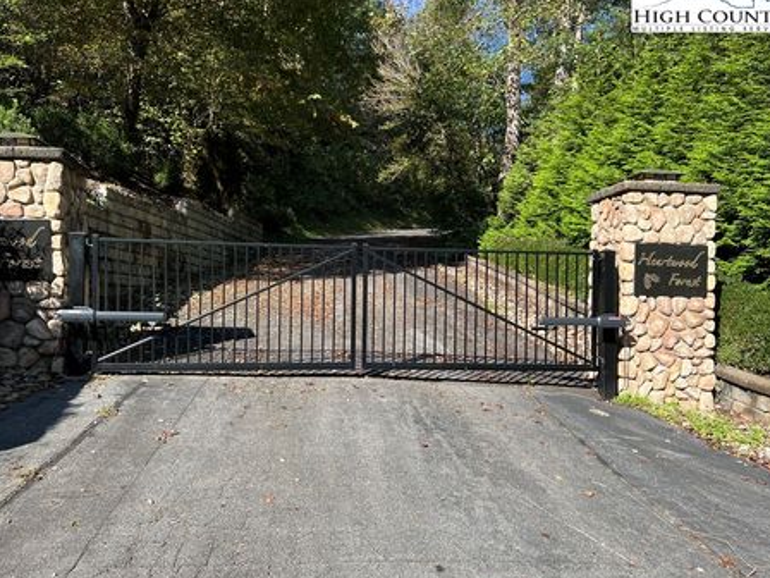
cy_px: 312
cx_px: 373
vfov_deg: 48.2
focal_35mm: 29
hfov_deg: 61.6
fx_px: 645
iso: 50
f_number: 1.5
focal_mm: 5.7
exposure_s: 1/1669
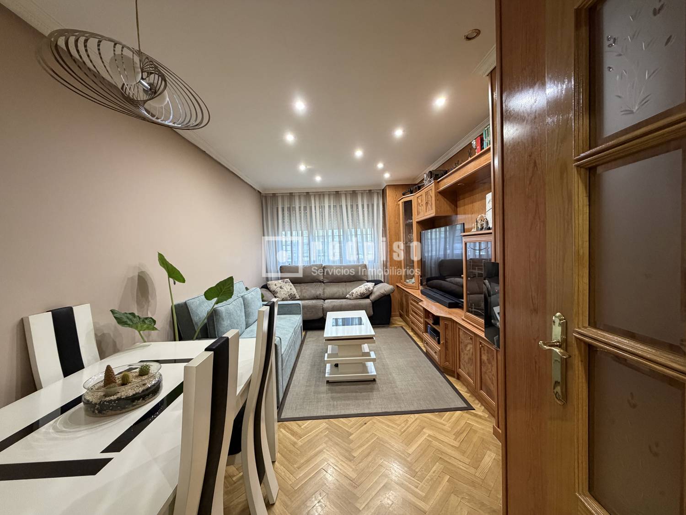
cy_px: 258
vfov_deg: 85.7
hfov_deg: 102.1
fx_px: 277
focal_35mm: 14
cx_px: 343
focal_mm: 2.22
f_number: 2.2
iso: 400
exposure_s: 1/50
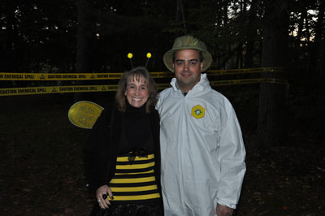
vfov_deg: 34.2
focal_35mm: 39
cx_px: 162
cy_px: 108
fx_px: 352
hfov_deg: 49.6
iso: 800
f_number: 4
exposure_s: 1/60
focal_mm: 26
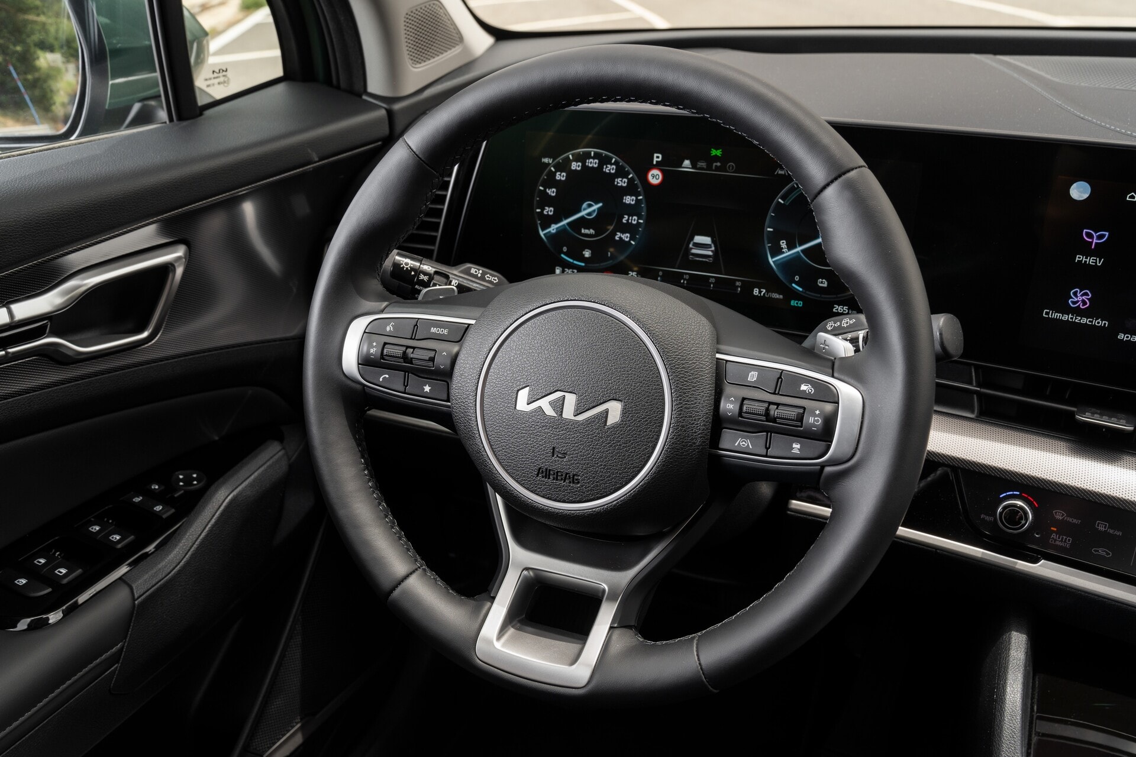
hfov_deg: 60.3
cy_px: 378
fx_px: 978
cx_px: 568
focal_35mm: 31
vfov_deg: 42.3
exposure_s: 1/60
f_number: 8
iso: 400
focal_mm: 31
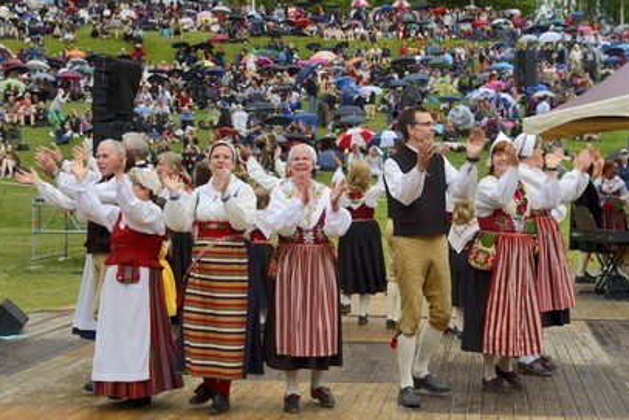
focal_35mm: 60
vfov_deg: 22.6
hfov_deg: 33.4
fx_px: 1049
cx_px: 307
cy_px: 215
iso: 800
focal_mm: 58
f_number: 6.3
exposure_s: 1/200
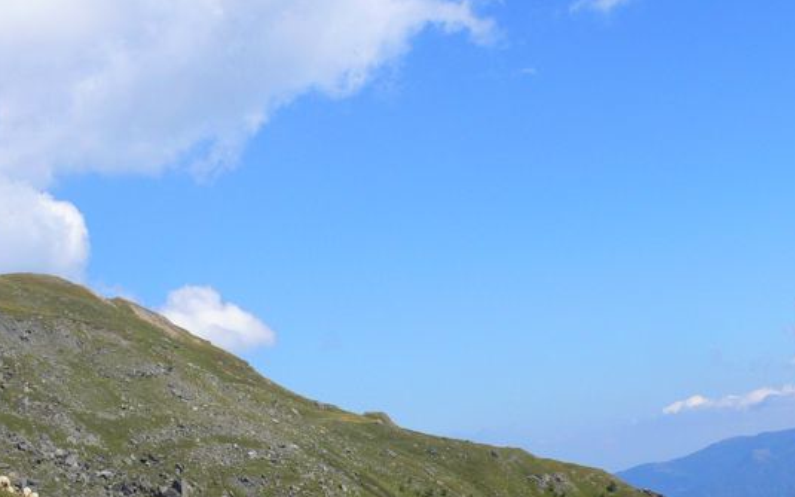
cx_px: 342
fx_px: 1538
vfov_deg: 18.0
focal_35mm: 71
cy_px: 449
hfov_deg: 29.0
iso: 80
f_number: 5.6
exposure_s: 1/500
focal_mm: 7.4
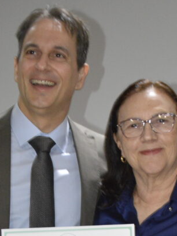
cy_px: 244
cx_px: 100
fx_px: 1084
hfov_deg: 9.3
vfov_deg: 12.3
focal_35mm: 159
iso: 2800
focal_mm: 44
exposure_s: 1/60
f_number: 5.3
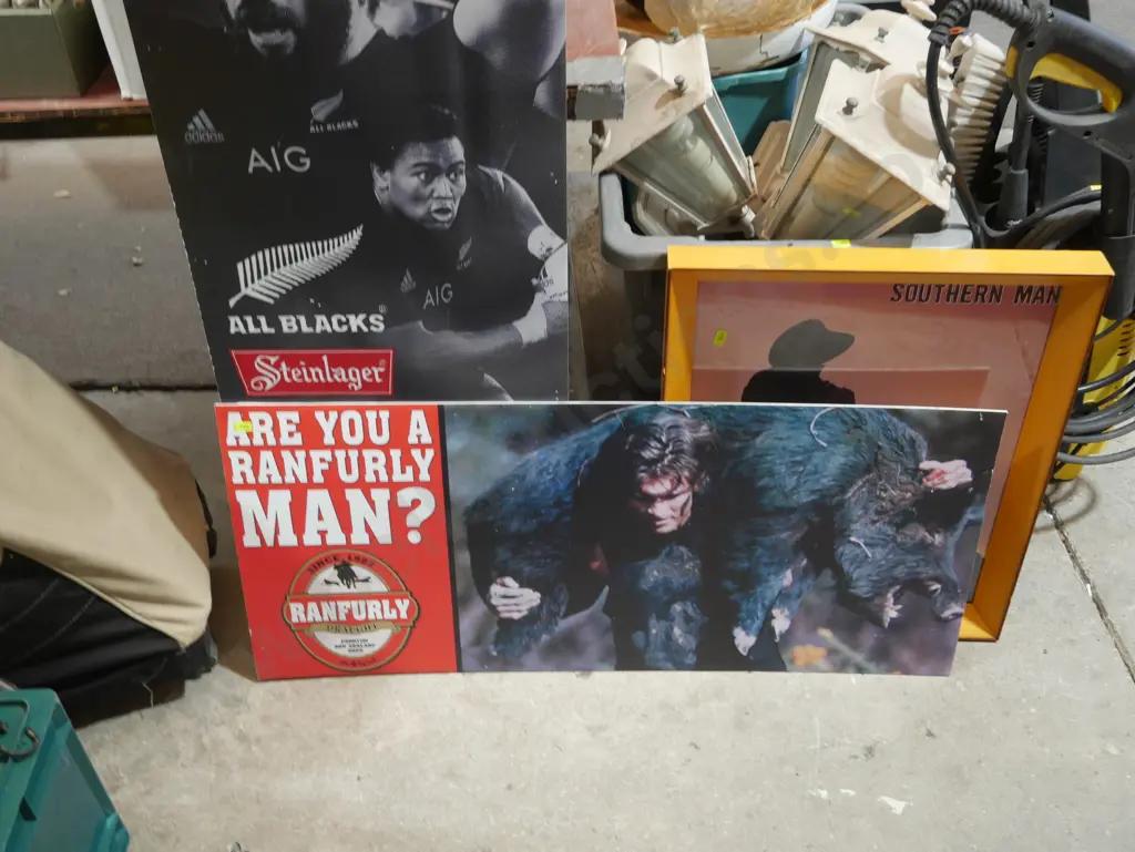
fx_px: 1181
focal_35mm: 36
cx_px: 568
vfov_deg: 39.7
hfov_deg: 51.3
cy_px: 426
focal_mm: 18
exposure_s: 1/60
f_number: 4
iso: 500
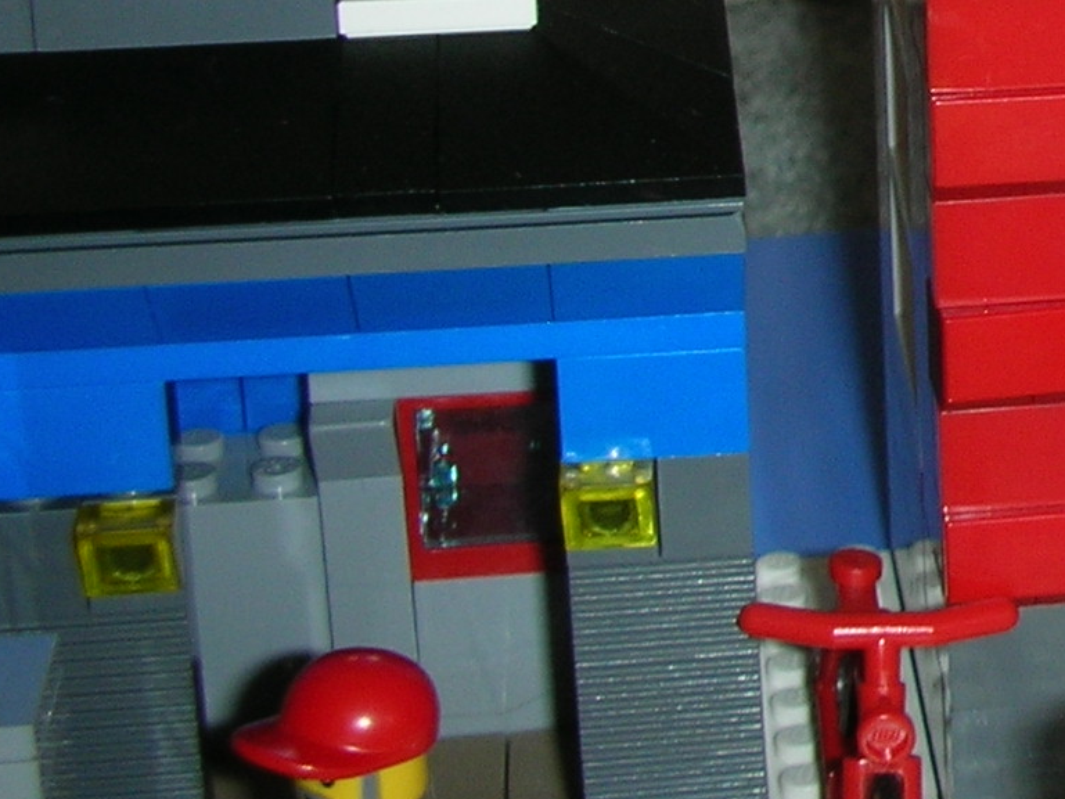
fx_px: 3631
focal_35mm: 118
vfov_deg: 12.1
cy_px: -338
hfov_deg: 15.2
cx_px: 1669
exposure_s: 1/60.1
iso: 50
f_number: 3
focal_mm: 5.8
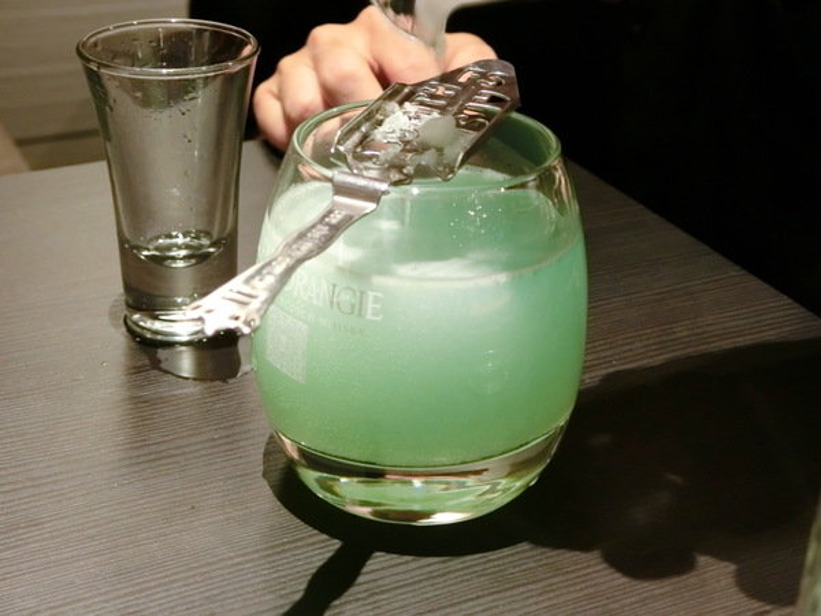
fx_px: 1423
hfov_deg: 32.2
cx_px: 410
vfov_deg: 24.4
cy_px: 308
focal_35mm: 60
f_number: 3.8
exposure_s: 1/2.5
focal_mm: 12.8
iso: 800
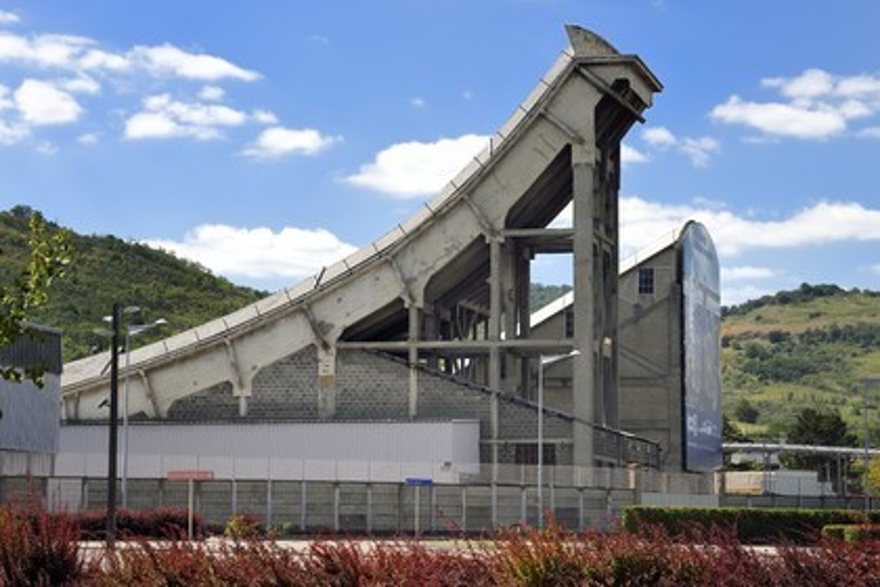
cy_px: 294
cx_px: 440
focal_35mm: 102
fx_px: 2493
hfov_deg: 20.0
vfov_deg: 13.4
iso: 200
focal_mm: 102
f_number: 10
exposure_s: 1/400
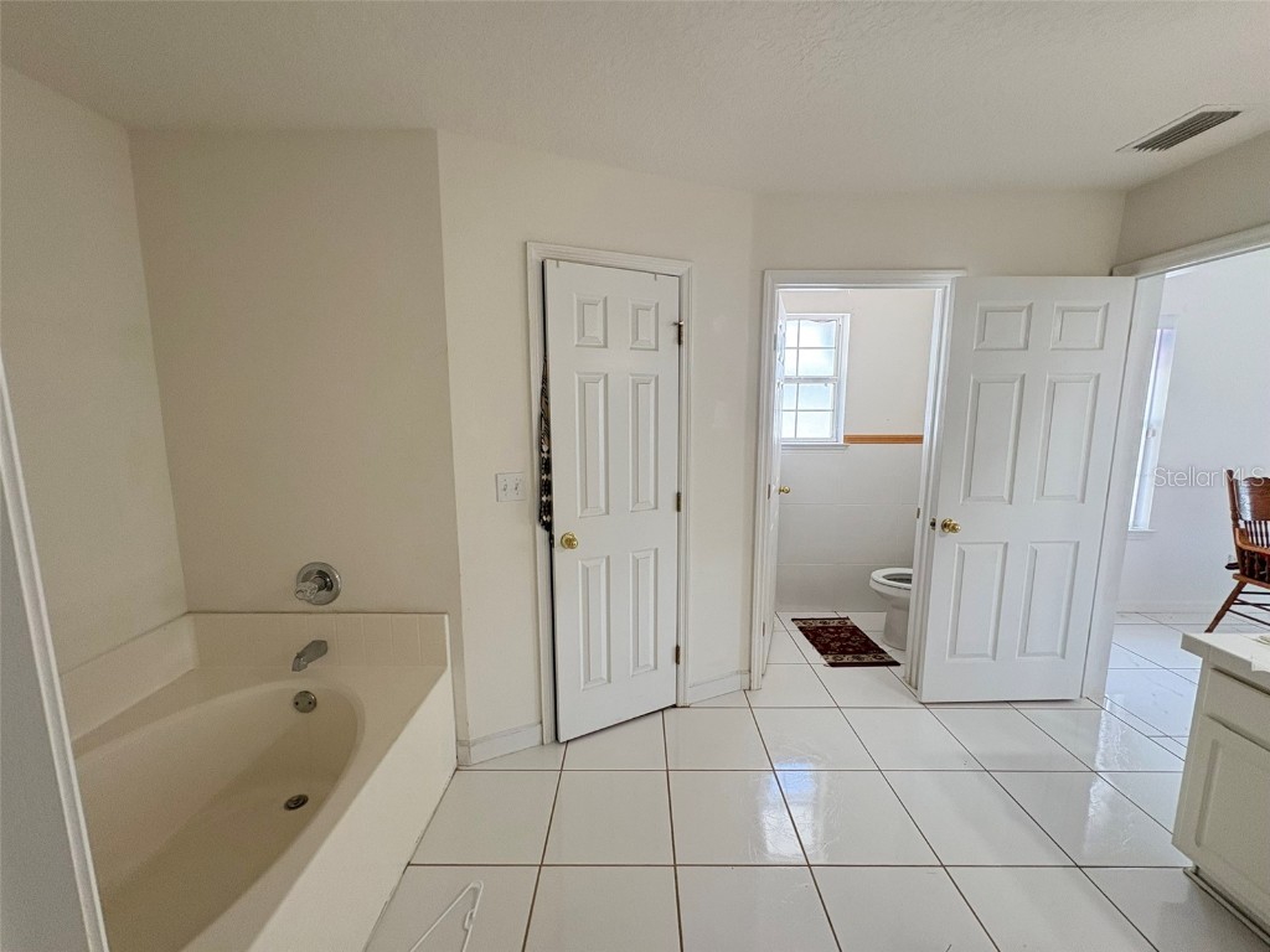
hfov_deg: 102.1
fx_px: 514
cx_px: 635
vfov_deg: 85.7
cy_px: 476
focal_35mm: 14
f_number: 2.2
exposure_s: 1/120
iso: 250
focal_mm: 2.22
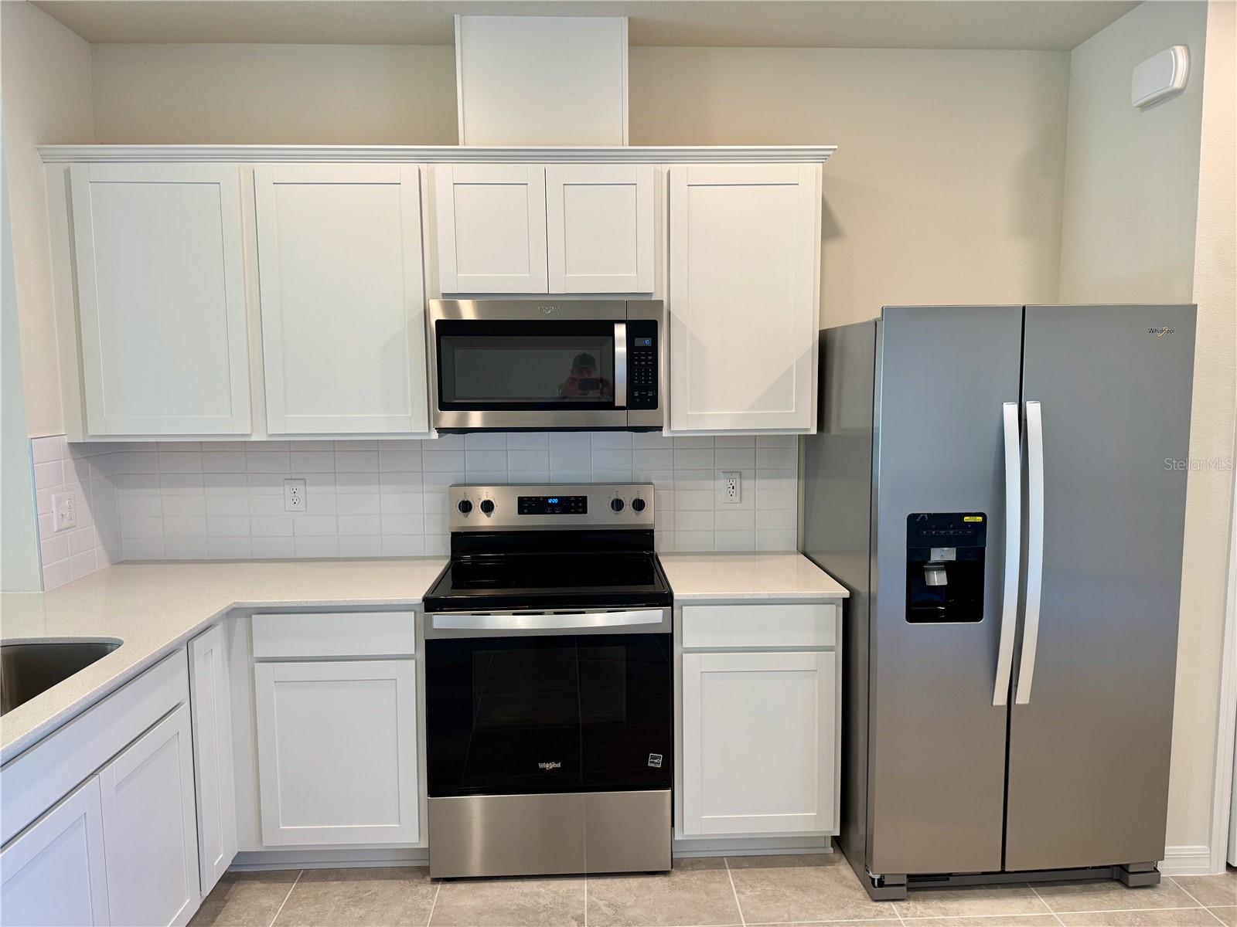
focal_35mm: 24
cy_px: 464
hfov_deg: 71.6
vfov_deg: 56.8
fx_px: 858
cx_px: 618
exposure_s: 1/120
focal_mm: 6.76
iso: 125
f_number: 1.78
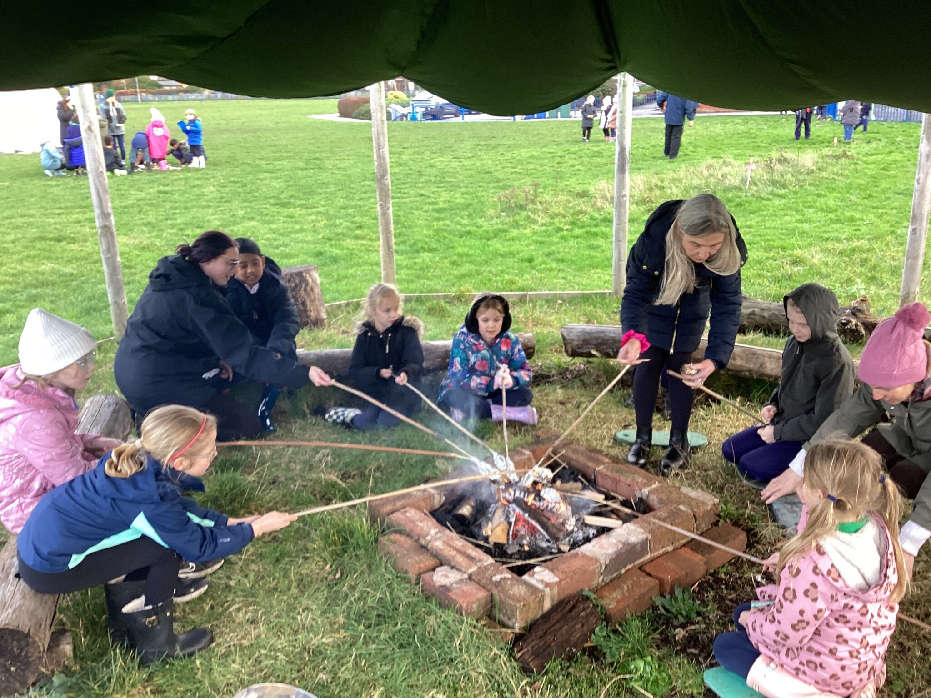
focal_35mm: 31
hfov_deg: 58.4
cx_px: 466
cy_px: 349
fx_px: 834
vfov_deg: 45.4
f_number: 2.4
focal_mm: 3.3
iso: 80
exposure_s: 1/50
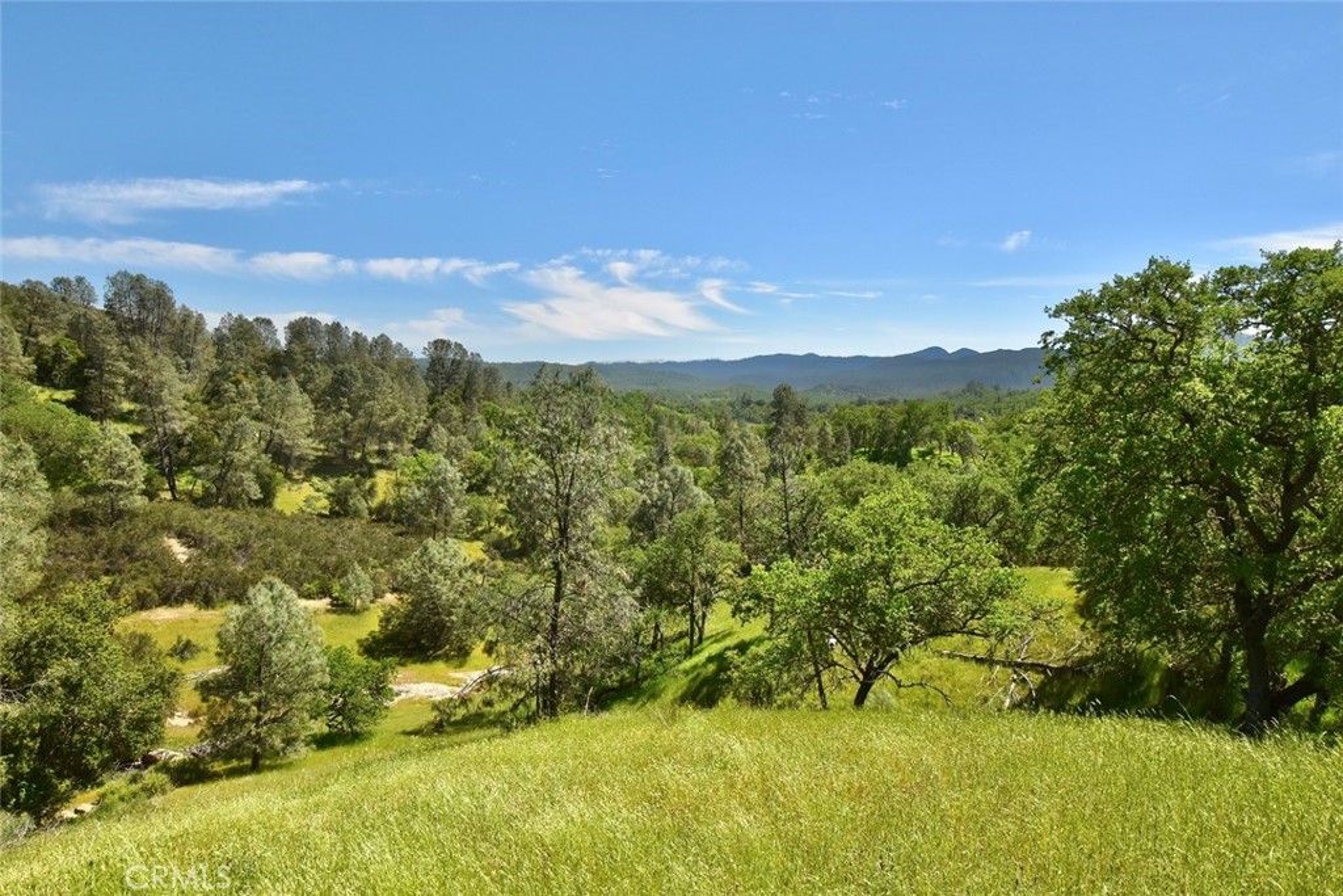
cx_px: 672
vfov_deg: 63.2
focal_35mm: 20
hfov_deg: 85.4
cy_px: 448
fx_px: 728
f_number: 11
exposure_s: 1/500
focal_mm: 13
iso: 400
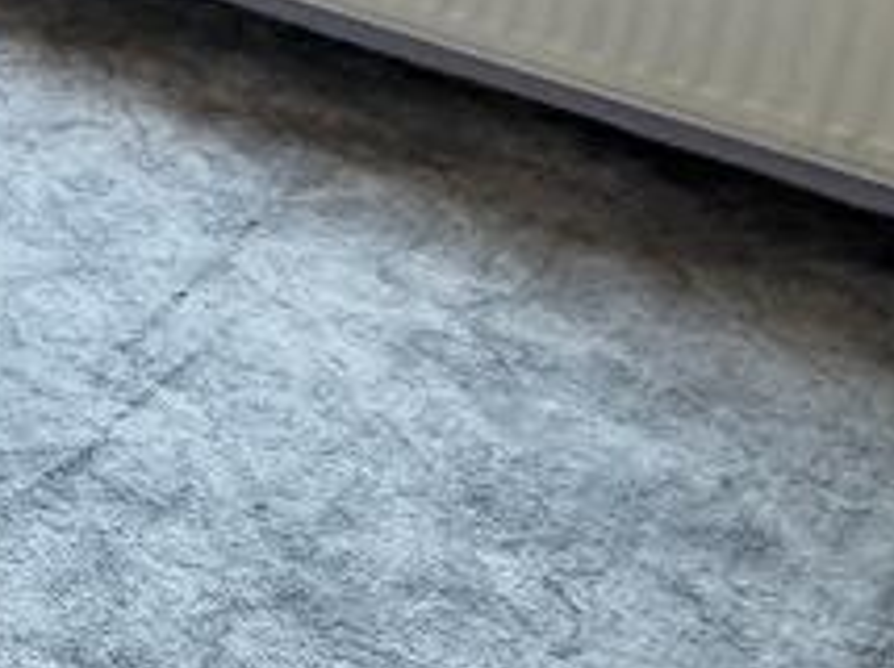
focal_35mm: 67
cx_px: -526
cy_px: -288
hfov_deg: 22.5
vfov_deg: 19.5
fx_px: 1728
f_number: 2.2
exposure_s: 1/99
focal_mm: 2.22
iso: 320
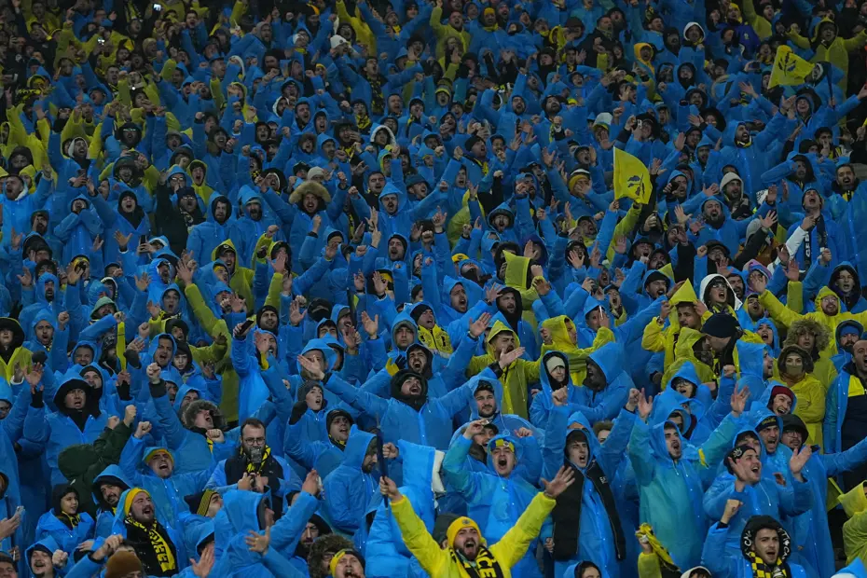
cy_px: 289
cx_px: 434
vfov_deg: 8.7
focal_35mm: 157
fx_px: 3781
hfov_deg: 13.1
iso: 2500
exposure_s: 1/800
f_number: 3.2
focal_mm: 105
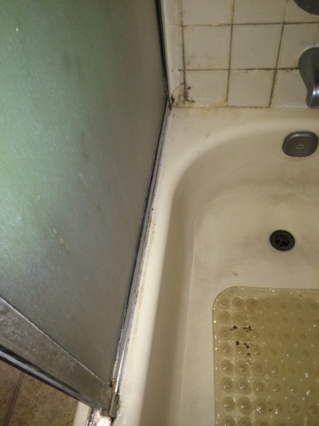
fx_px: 369
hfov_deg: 46.8
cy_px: 213
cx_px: 160
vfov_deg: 60.0
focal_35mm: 30
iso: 64
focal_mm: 4.12
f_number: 2.2
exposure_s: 1/30
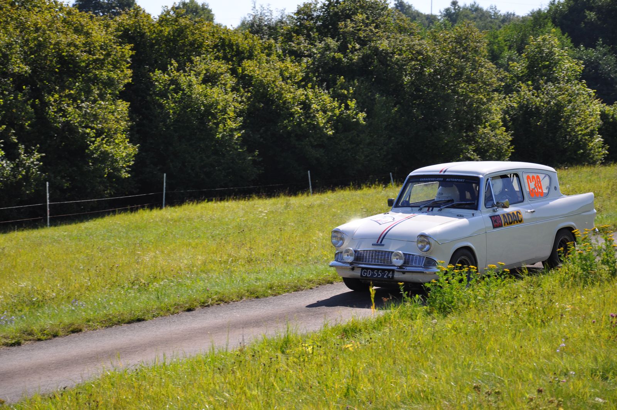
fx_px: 1925
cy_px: 205
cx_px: 308
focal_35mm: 112
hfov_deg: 18.2
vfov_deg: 12.1
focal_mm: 75
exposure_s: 1/640
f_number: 6.3
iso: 200
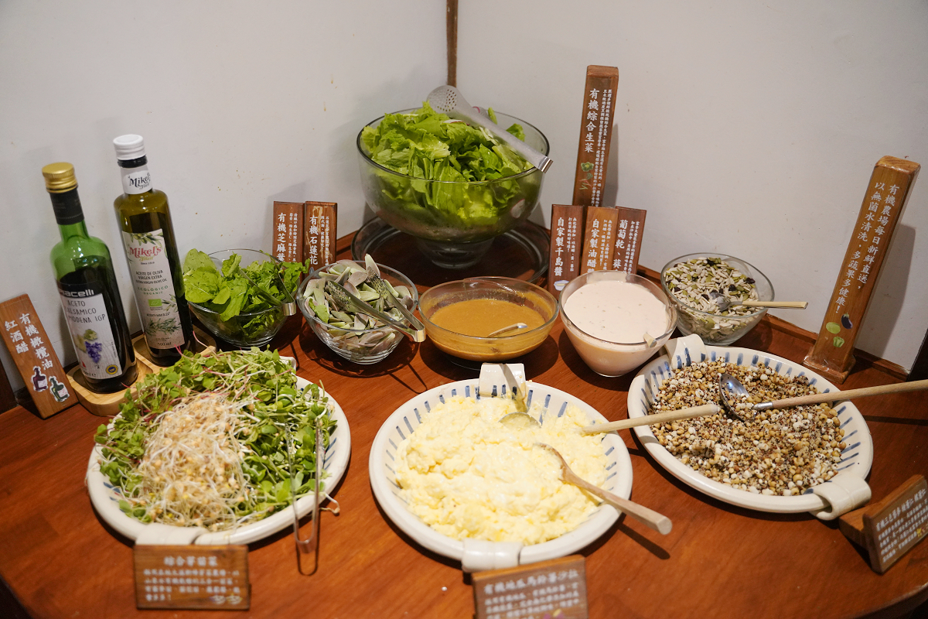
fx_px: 747
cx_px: 464
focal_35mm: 29
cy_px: 310
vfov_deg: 45.0
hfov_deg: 63.7
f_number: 2.8
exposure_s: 1/160
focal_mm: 29
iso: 2500
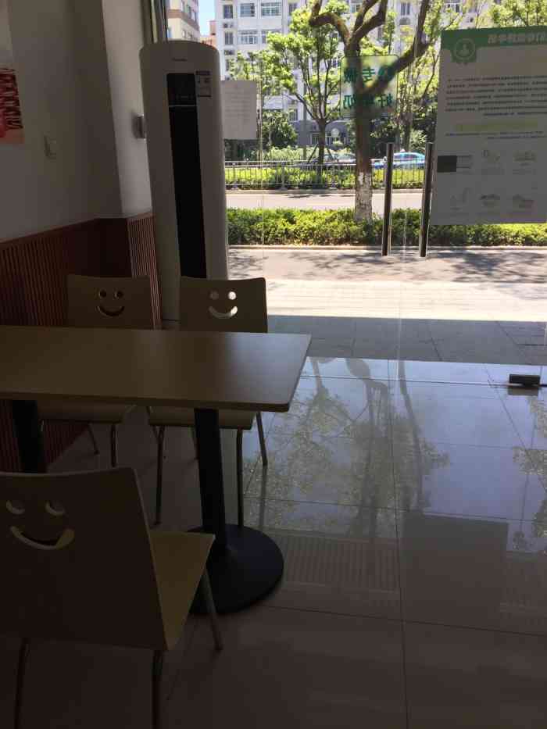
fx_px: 611
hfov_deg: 48.2
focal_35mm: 29
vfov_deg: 61.7
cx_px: 274
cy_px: 364
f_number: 2.2
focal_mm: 4.15
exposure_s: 1/335
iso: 32
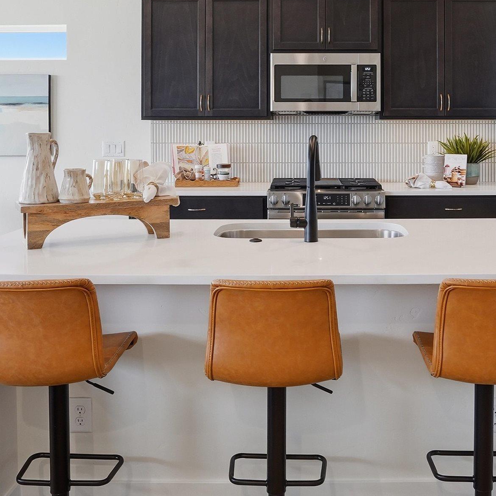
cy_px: 143
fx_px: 616
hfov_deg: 43.4
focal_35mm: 38
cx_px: 319
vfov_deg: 42.9
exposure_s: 1/200
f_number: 7.1
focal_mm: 17
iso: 640
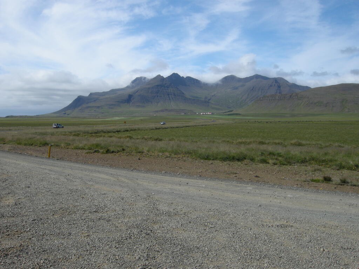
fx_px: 363
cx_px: 180
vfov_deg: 40.7
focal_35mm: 35
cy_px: 134
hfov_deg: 52.6
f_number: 6.8
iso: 100
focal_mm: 7.5
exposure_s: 1/396
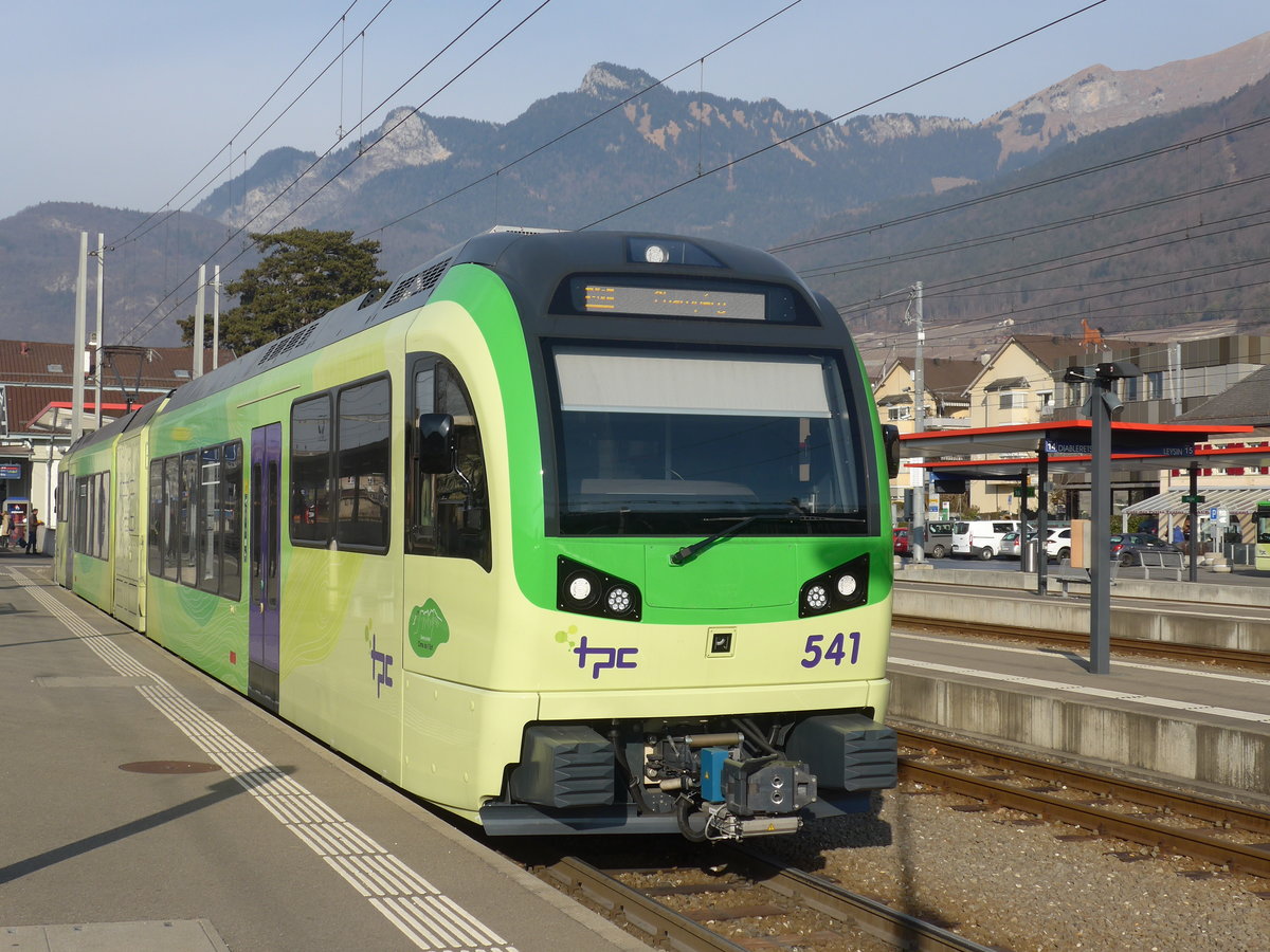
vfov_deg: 29.7
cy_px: 476
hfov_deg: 38.9
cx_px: 635
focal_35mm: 49
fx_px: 1798
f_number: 3.2
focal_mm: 10.1
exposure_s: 1/1300
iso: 80
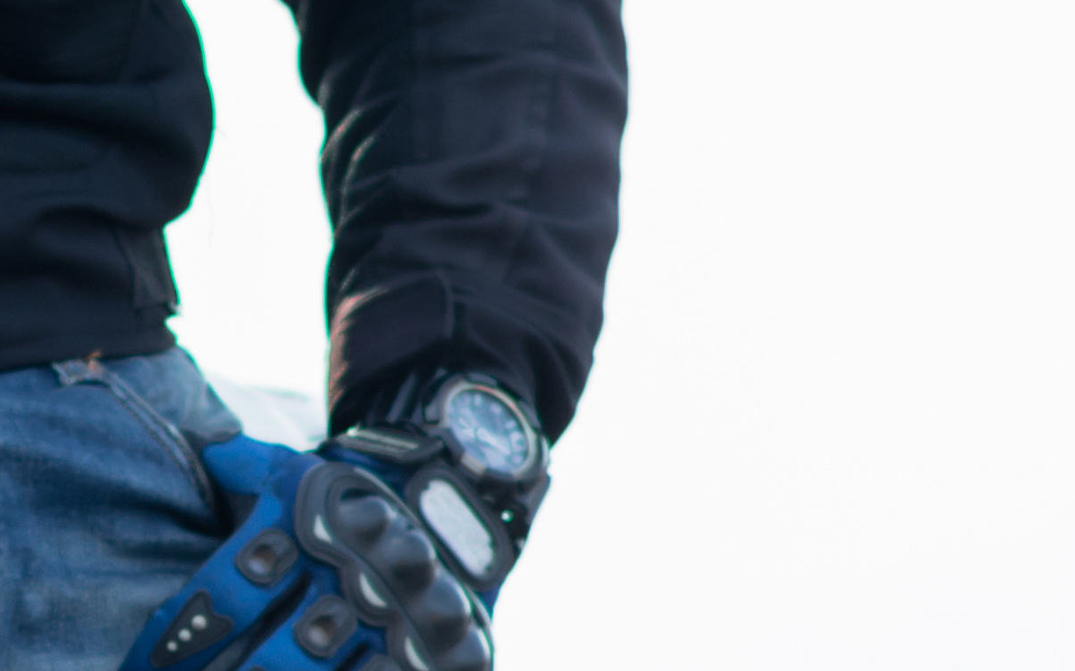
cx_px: -98
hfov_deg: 2.5
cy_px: 1464
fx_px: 24488
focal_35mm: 836
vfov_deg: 1.6
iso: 100
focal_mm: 135
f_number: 2.8
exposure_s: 1/1000
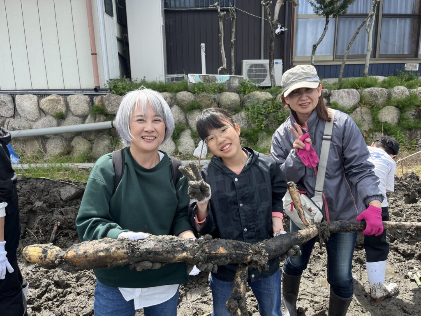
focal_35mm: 26
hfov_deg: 67.3
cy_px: 158
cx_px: 210
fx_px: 316
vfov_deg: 53.1
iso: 50
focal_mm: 5.1
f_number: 1.6
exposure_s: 1/1422
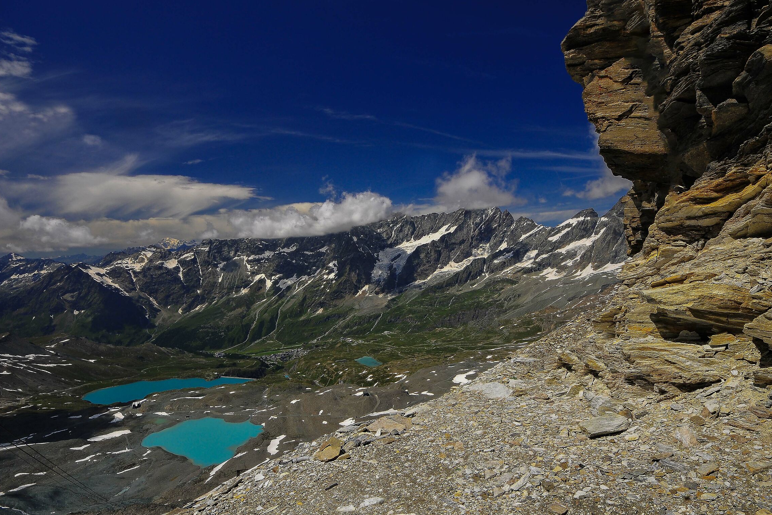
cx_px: 396
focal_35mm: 22
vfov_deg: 57.2
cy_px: 259
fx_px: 472
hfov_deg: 78.6
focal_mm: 14
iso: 200
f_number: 14
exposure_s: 1/60
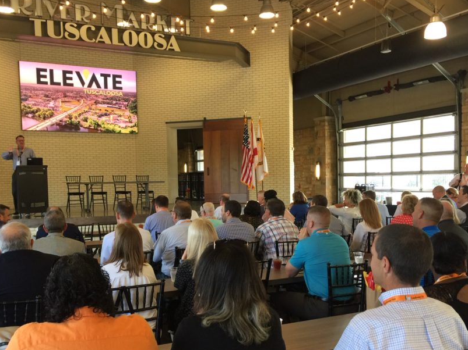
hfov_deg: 50.1
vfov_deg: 38.5
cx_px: 218
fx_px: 500
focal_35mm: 37
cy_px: 209
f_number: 2.2
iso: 40
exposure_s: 1/30
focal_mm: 4.15
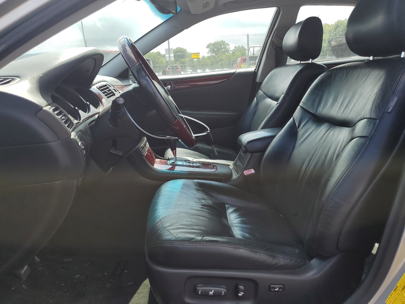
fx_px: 304
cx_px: 202
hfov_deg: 67.3
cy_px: 152
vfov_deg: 53.1
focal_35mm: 26
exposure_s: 1/1250
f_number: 1.5
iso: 50
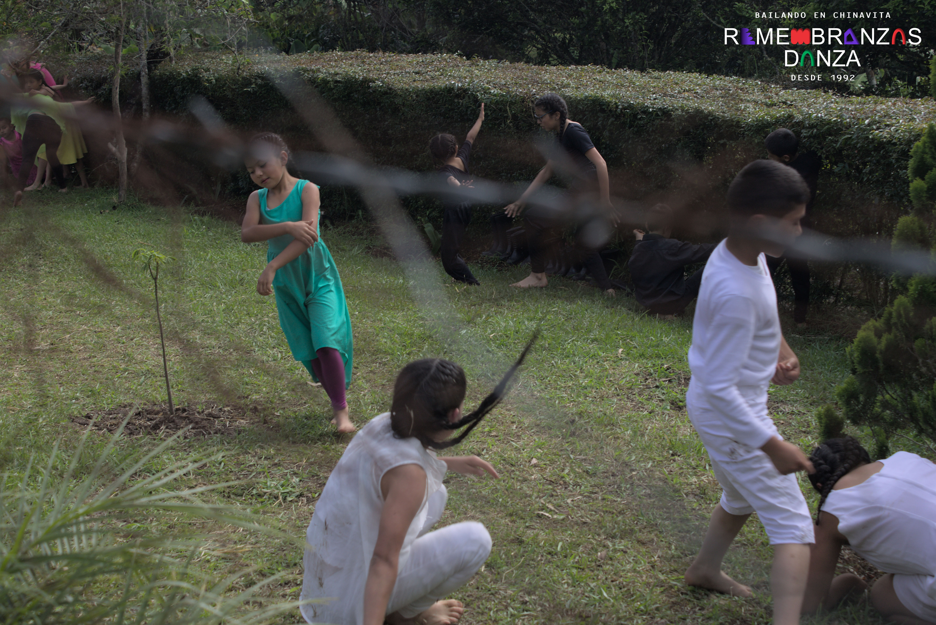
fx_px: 5202
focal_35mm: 200
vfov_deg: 6.9
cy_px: 312
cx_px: 468
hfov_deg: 10.3
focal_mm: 200
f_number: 5.6
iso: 2200
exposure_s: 1/180
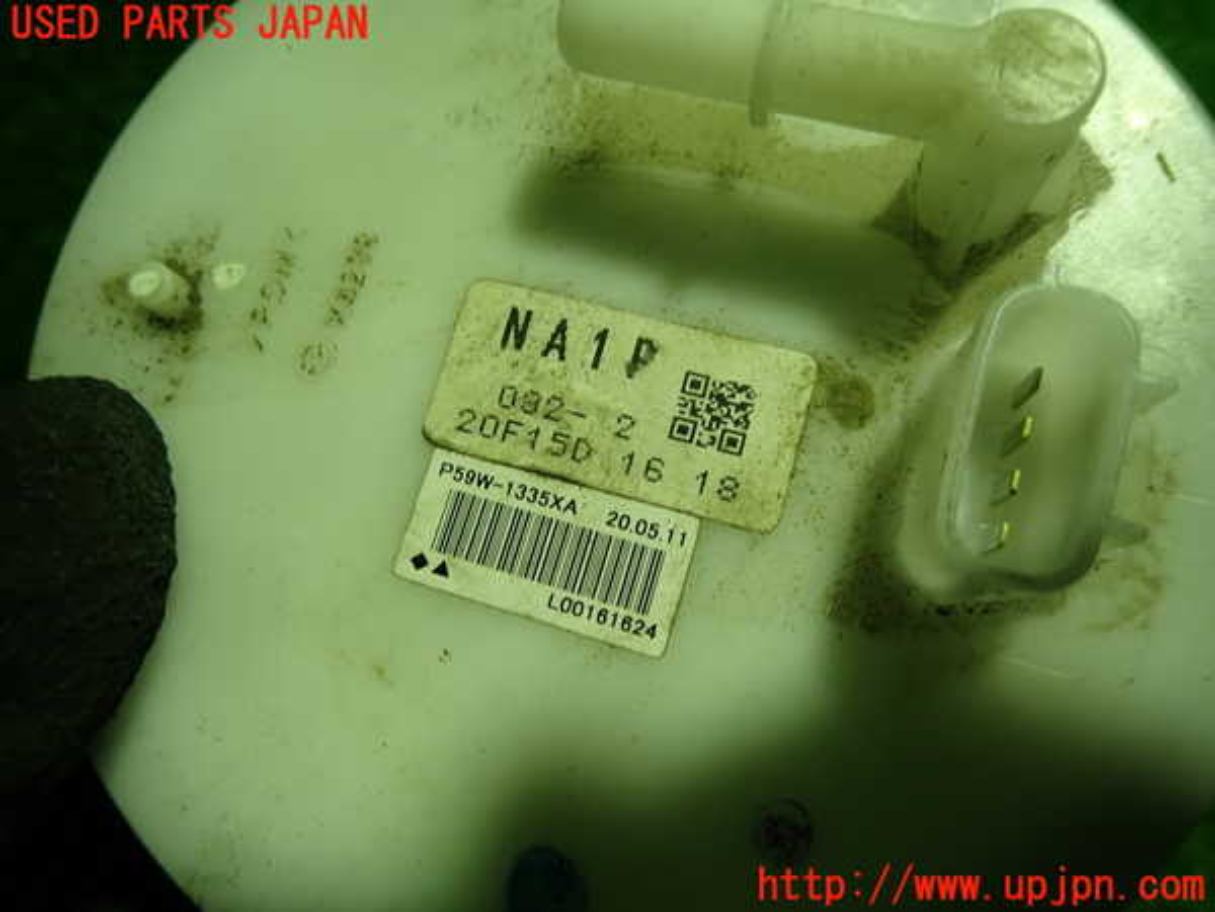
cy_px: 456
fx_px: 877
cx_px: 608
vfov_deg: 54.9
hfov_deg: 69.4
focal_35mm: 25
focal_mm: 4.5
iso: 125
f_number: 2
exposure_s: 1/60
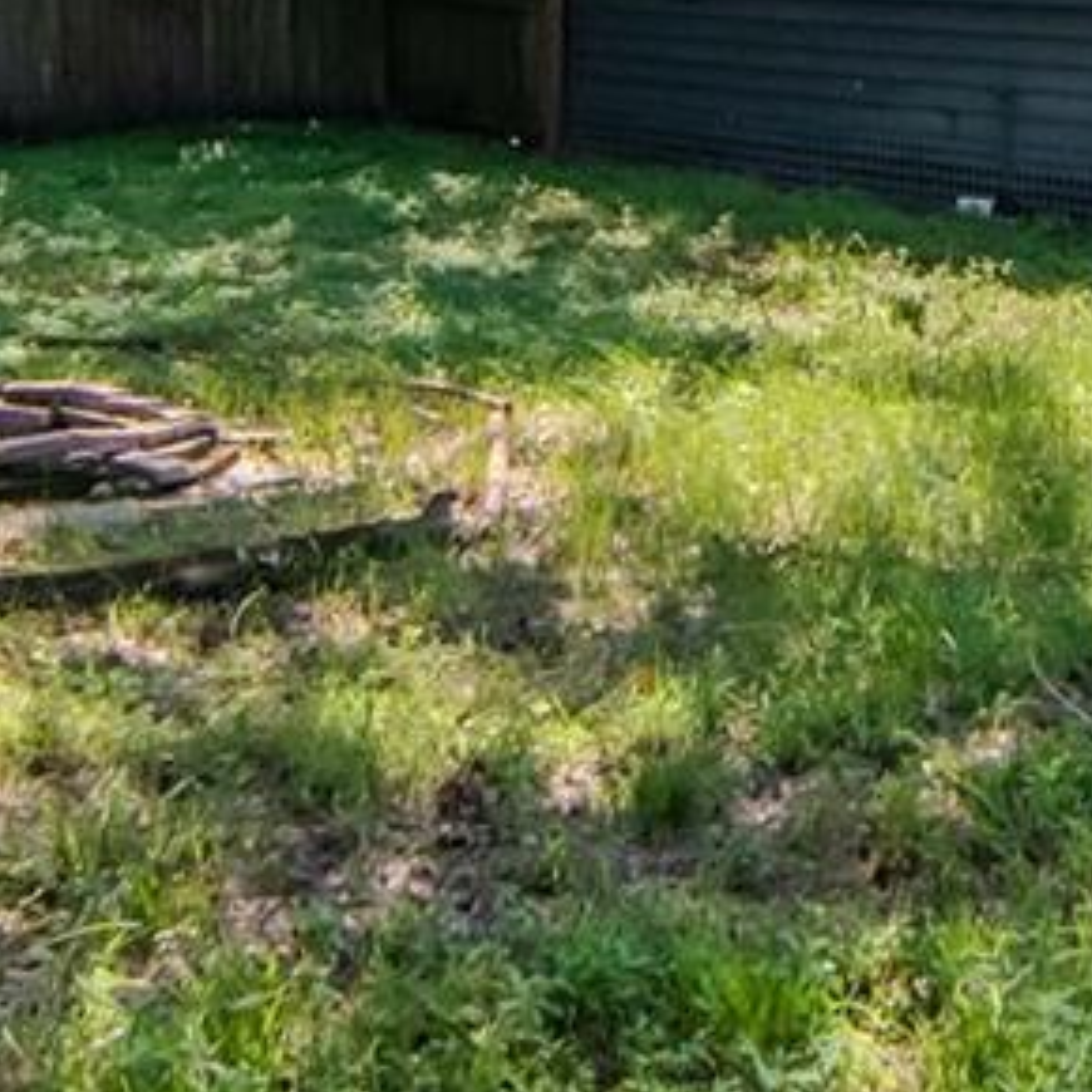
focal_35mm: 77
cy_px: -87
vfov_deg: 21.3
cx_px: 776
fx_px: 2760
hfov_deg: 22.2
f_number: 7.1
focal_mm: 11
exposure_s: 1/800
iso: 1250
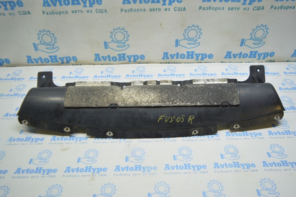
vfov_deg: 47.9
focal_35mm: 27
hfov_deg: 67.4
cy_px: 98
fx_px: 222
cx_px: 148
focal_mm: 18
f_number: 3.5
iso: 400
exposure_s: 1/60
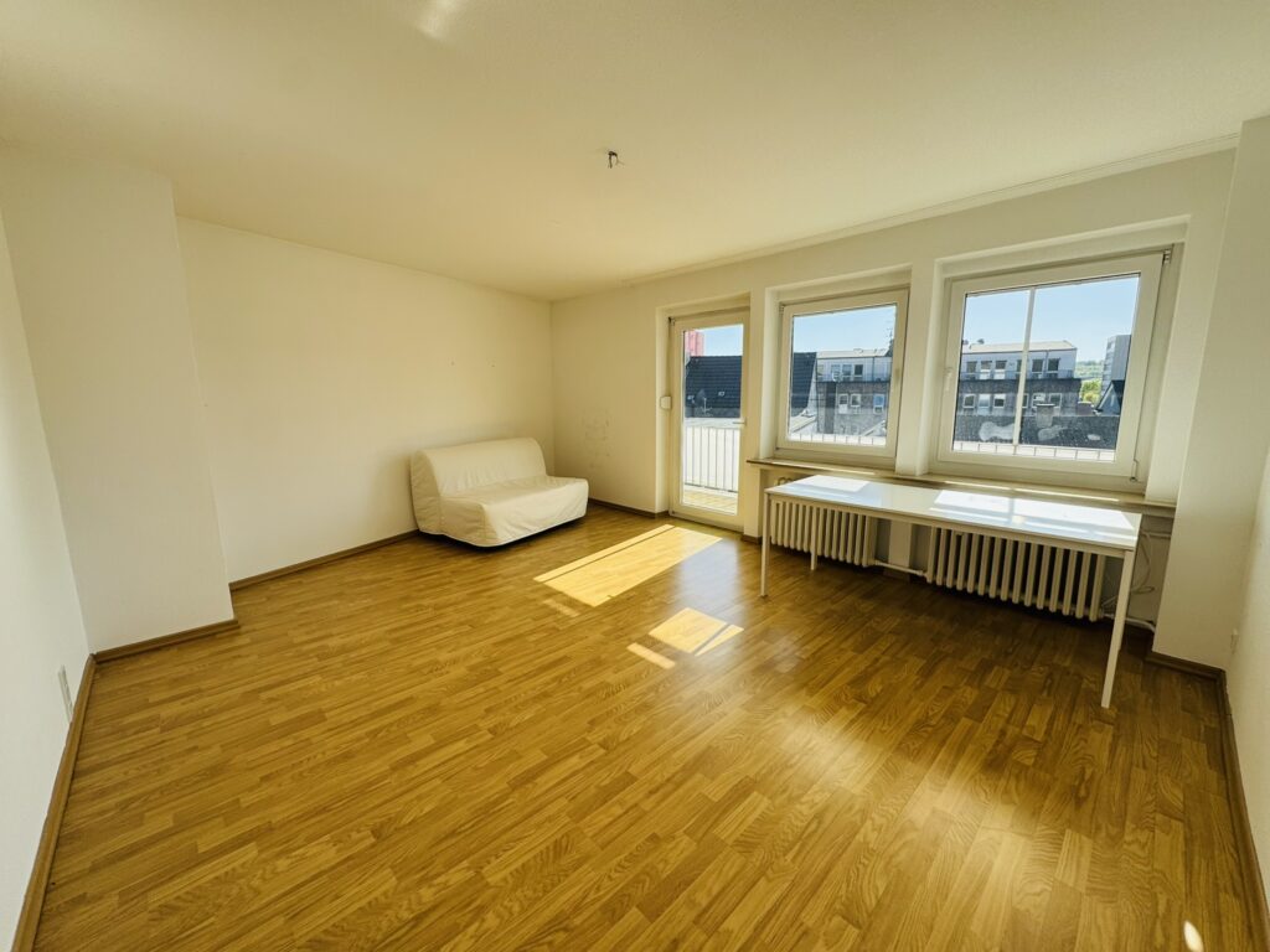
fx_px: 514
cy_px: 476
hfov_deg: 102.1
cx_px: 635
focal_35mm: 14
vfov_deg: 85.7
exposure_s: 1/552
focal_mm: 2.22
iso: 50
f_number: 2.2
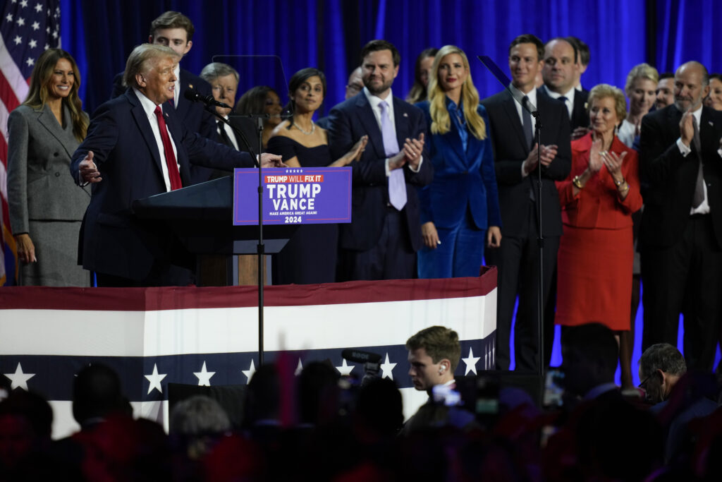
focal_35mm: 400
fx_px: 8023
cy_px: 241
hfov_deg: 5.2
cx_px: 361
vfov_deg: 3.4
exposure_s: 1/500
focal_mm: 400
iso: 1250
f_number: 2.8
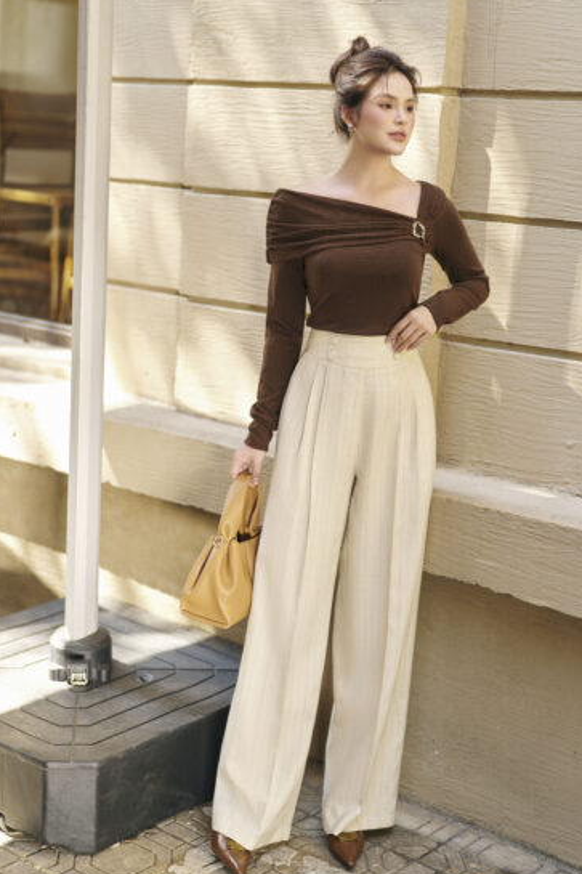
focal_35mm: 64
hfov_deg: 21.2
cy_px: 414
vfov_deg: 31.4
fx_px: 1553
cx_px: 318
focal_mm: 50
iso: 400
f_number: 1.6
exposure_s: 1/1000
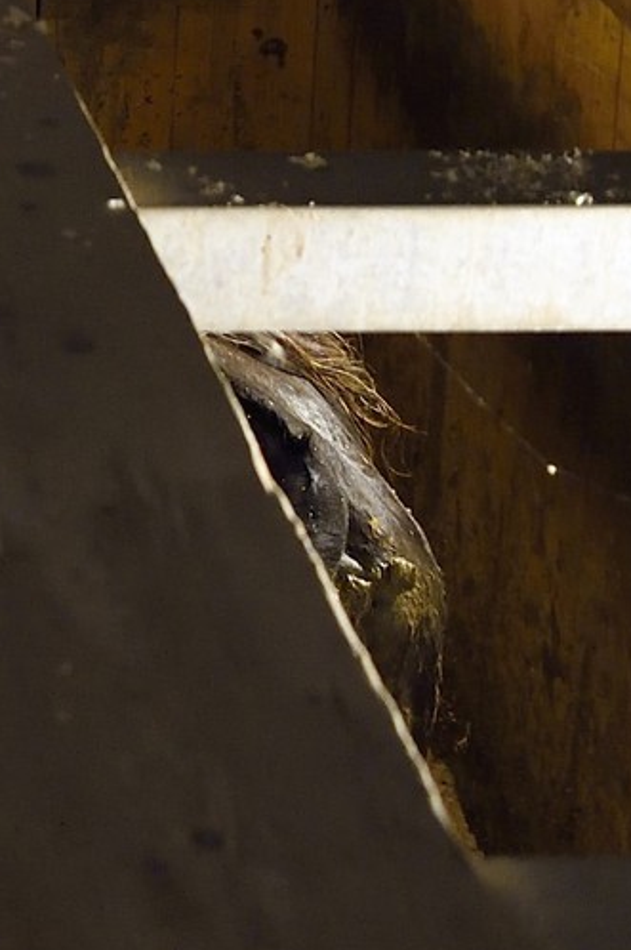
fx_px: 3056
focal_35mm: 116
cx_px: -854
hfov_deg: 10.3
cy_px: -676
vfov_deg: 15.5
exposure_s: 1/10
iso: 1600
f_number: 4
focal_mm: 24
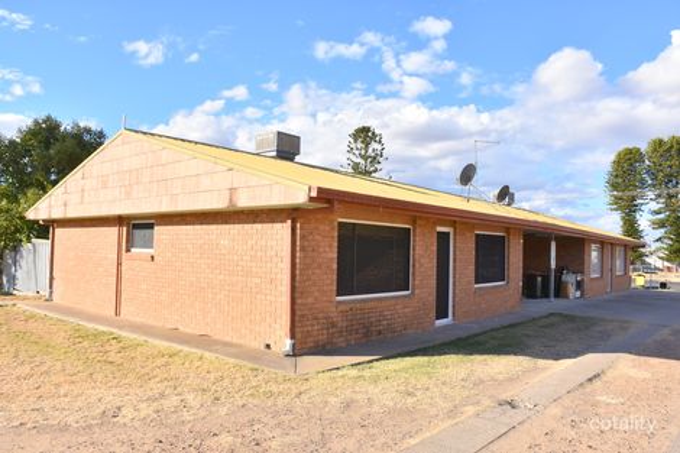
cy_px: 226
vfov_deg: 47.9
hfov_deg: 67.4
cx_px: 340
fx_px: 510
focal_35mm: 27
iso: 220
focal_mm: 18
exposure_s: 1/500
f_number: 8
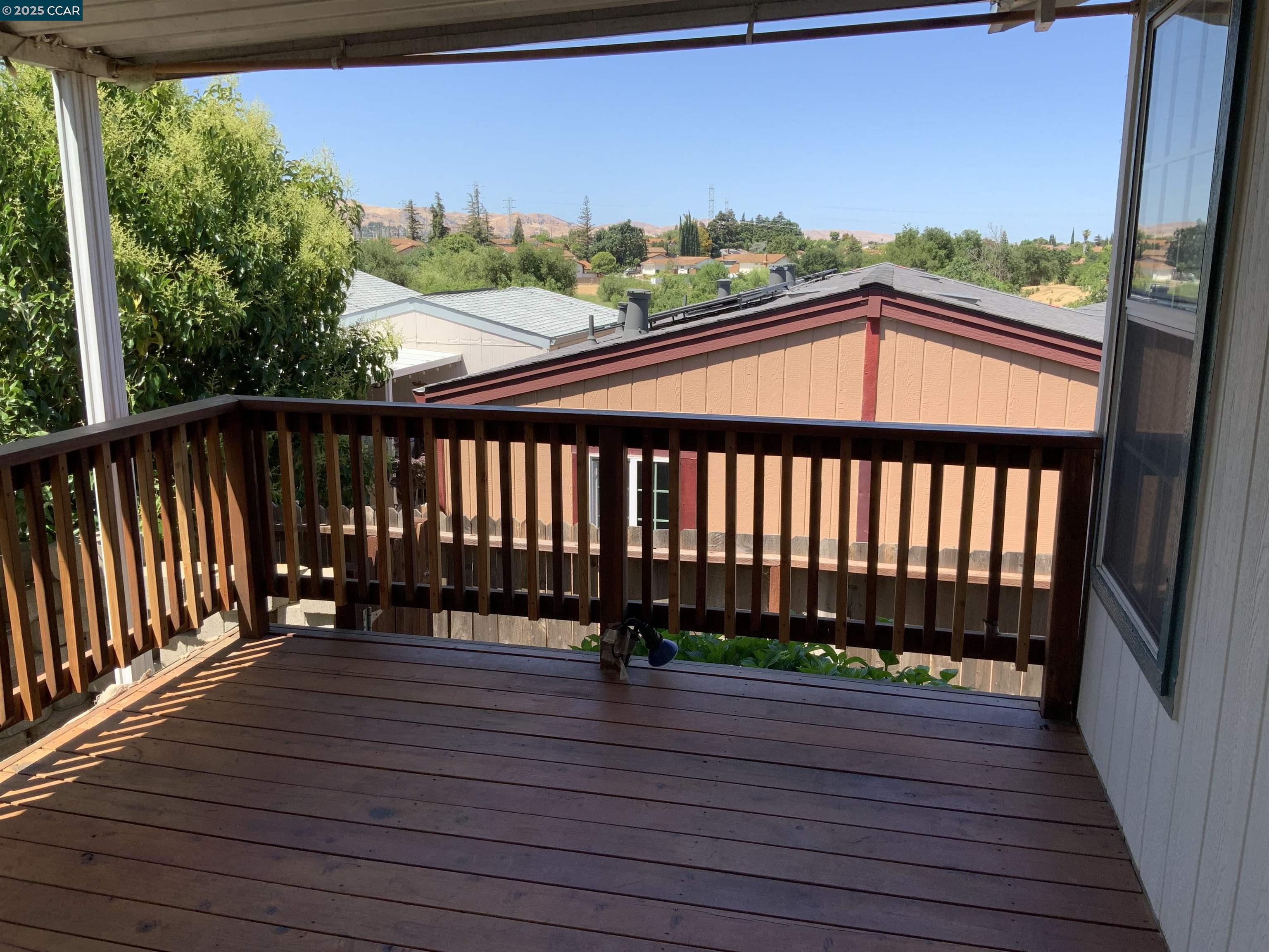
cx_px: 634
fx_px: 1063
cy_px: 476
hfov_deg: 61.7
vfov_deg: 48.2
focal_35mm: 29
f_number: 1.8
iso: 16
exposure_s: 1/997
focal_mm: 3
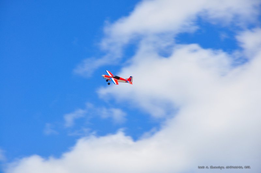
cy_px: 86
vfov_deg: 7.3
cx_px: 130
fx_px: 1357
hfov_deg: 11.0
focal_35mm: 188
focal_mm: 125
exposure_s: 1/125
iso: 200
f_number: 8
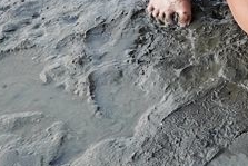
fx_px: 483
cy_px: 21
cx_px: 331
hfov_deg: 24.7
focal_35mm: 70
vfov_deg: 19.2
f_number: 2.8
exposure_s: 1/30
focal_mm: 9
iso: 200
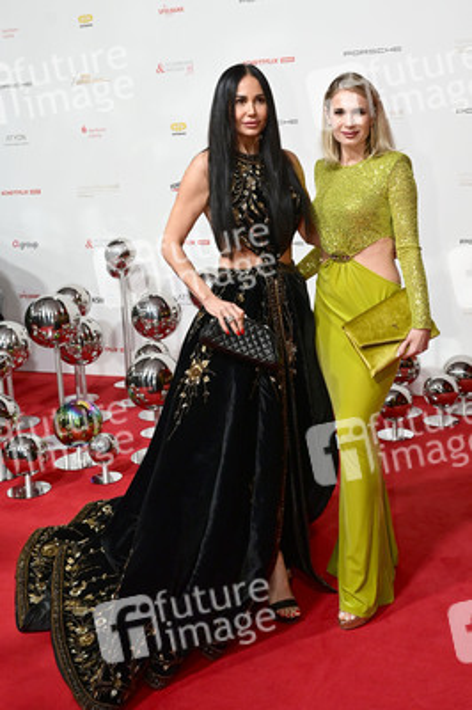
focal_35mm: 32
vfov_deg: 58.0
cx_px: 236
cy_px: 355
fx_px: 640
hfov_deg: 40.5
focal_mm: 32.5
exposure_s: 1/200
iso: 1600
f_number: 5.6
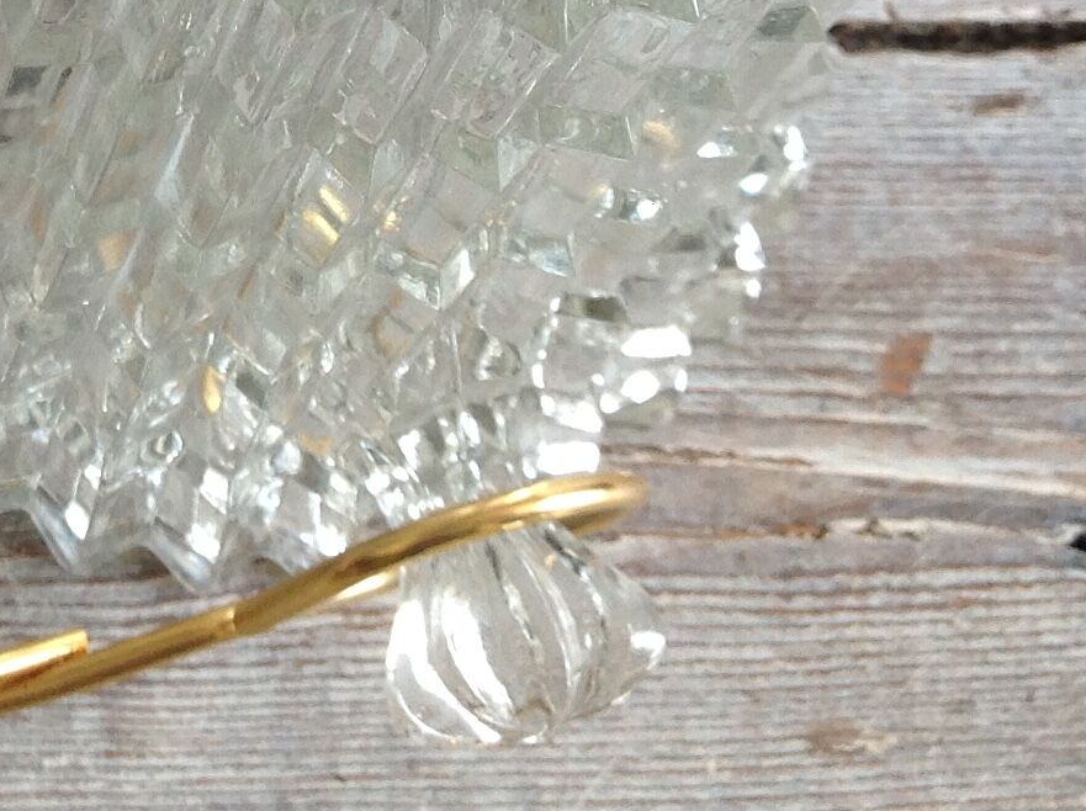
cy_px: -264
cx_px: -9
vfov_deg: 13.8
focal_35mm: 103
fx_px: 3227
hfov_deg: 18.6
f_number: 2.4
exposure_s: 1/60
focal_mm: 4.28
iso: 64
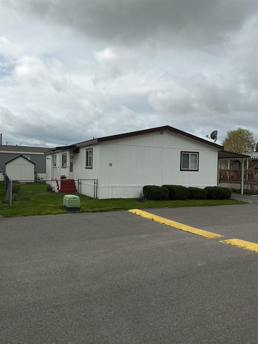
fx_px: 288
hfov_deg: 48.2
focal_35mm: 29
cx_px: 129
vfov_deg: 61.7
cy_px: 172
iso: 25
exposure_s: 1/3534
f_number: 1.8
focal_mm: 3
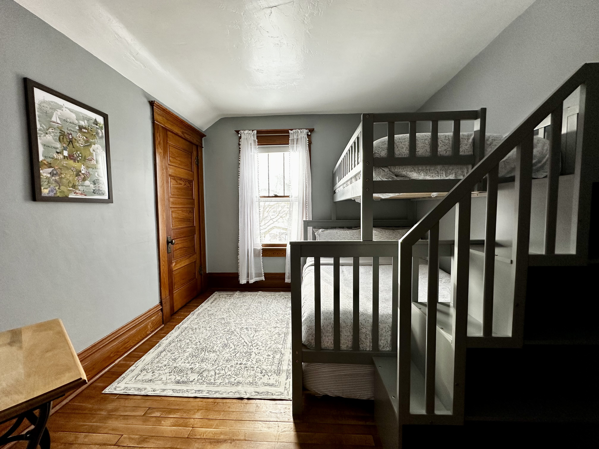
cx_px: 300
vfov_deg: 85.7
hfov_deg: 102.1
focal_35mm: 14
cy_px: 224
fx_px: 242
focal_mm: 2.22
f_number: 2.2
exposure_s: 1/99
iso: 125
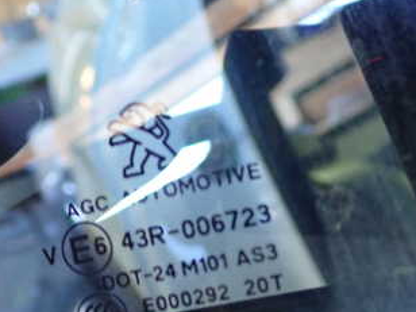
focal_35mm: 74
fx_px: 889
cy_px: 201
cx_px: 207
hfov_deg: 26.3
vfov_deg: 19.9
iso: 800
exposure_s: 1/25
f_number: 2.7
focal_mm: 6.83
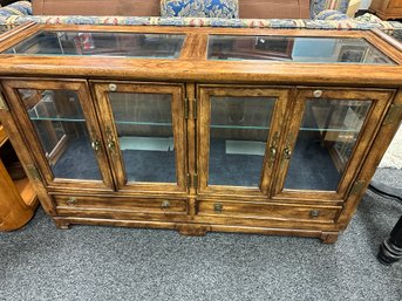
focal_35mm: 24
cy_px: 150
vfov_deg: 56.8
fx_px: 279
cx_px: 201
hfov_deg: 71.6
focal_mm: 6.86
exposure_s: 1/60
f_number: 1.78
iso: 800
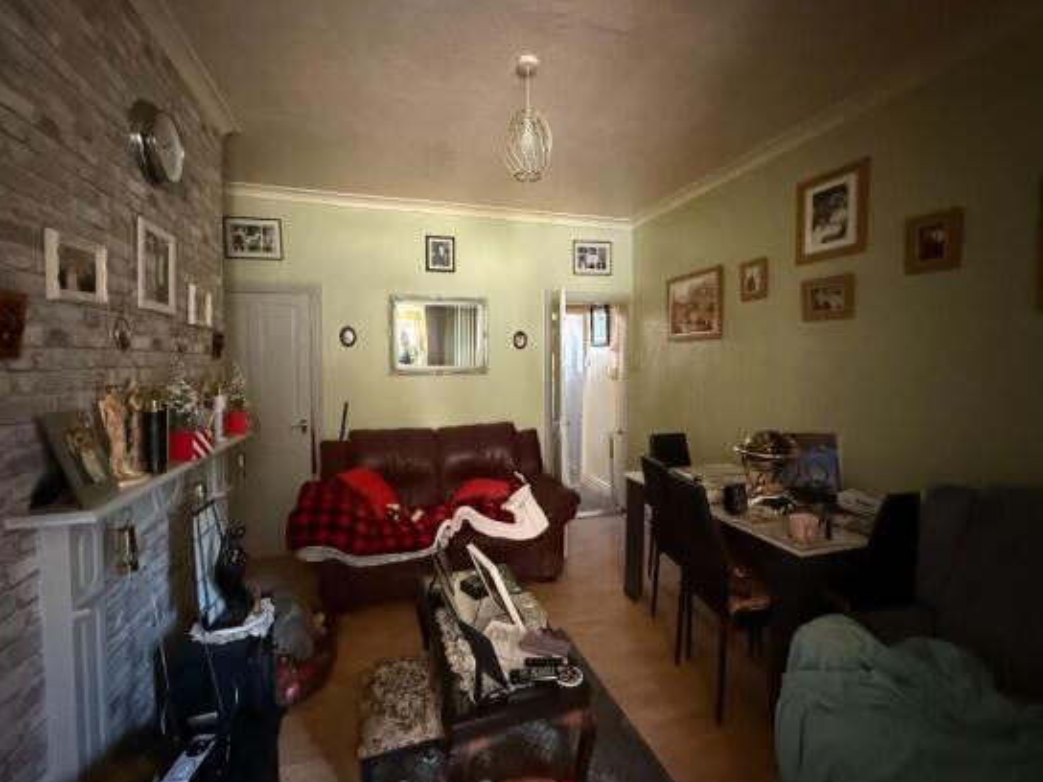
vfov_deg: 81.7
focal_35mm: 15
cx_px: 513
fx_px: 452
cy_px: 371
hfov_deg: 98.2
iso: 1000
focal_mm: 2.22
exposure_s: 1/60
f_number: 2.2
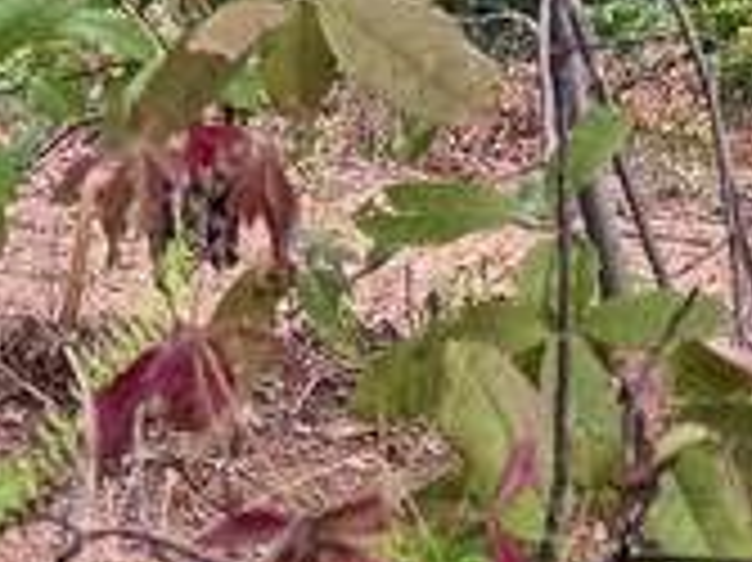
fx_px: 3994
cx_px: 500
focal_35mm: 184
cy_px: -881
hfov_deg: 10.7
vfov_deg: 7.4
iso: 80
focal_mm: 6.76
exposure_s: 1/121
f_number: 1.78
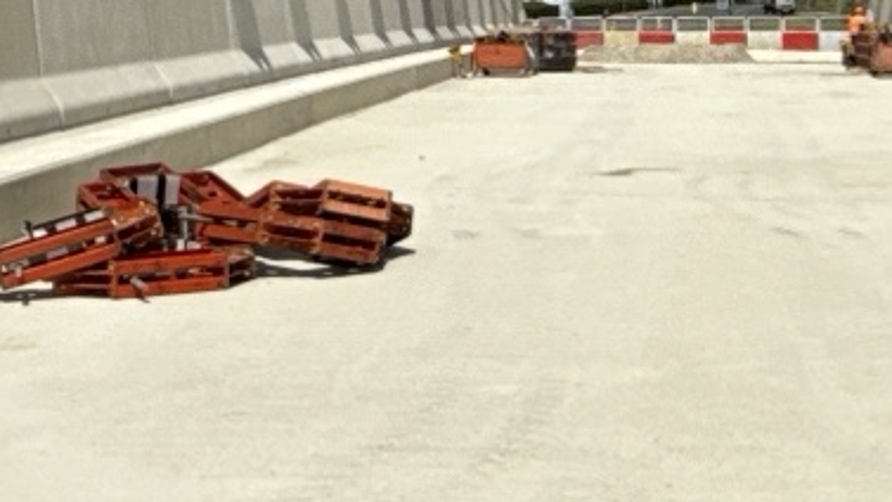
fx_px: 1916
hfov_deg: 25.8
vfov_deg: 14.7
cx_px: 705
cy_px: -9
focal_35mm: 81
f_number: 2.2
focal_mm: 2.22
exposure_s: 1/6173
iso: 50
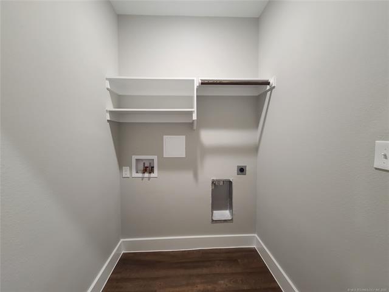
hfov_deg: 106.2
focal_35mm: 13
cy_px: 146
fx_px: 146
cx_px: 194
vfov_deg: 89.9
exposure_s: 1/60
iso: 400
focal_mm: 2.2
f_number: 2.2
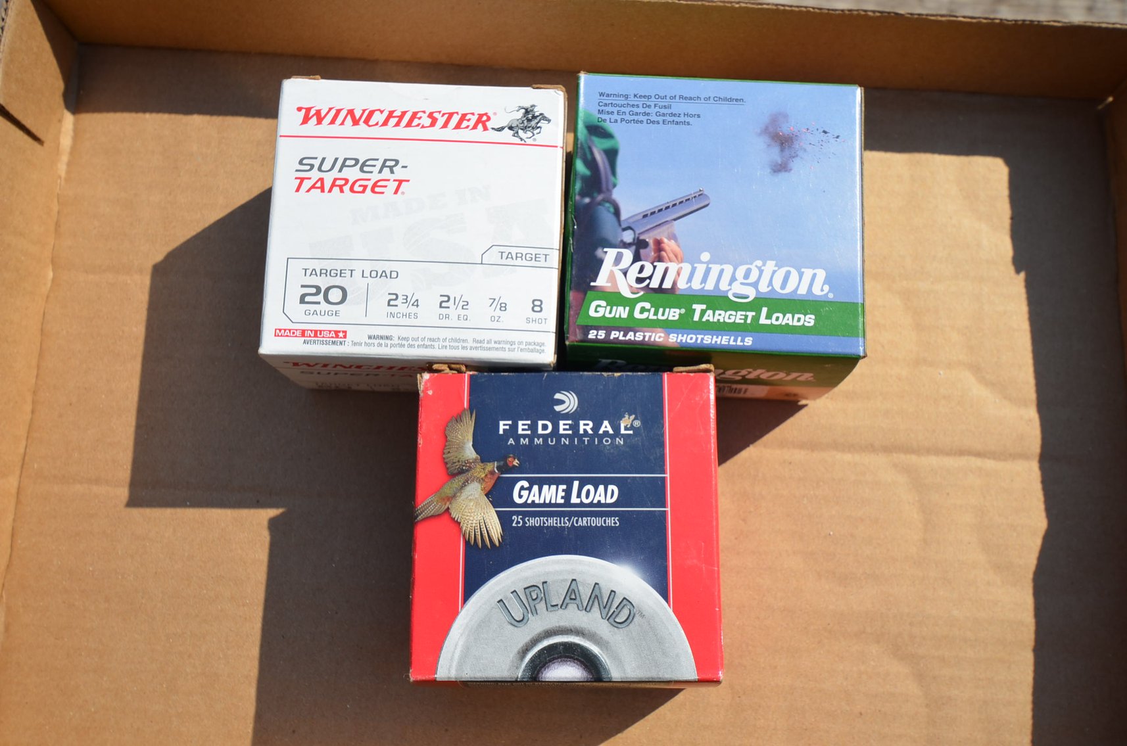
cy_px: 373
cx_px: 564
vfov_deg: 39.8
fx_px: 1031
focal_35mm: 33
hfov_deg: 57.3
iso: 100
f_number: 8
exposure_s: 1/250
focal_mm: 22
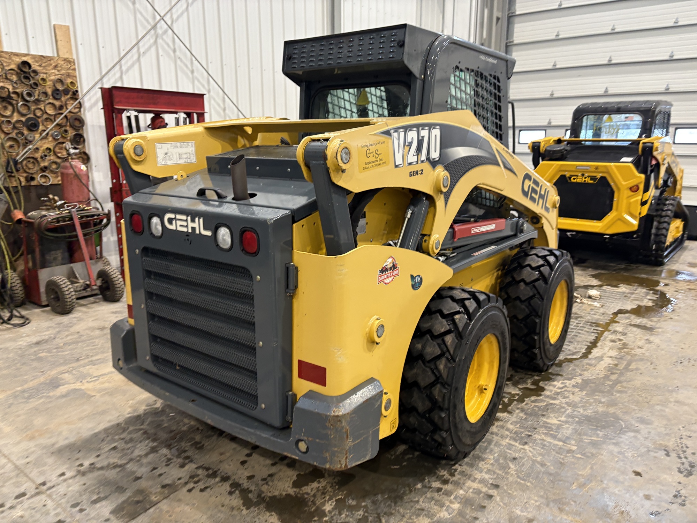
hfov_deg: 67.3
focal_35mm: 26
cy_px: 262
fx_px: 523
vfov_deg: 53.1
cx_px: 348
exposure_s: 1/60
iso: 160
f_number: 1.6
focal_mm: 5.96
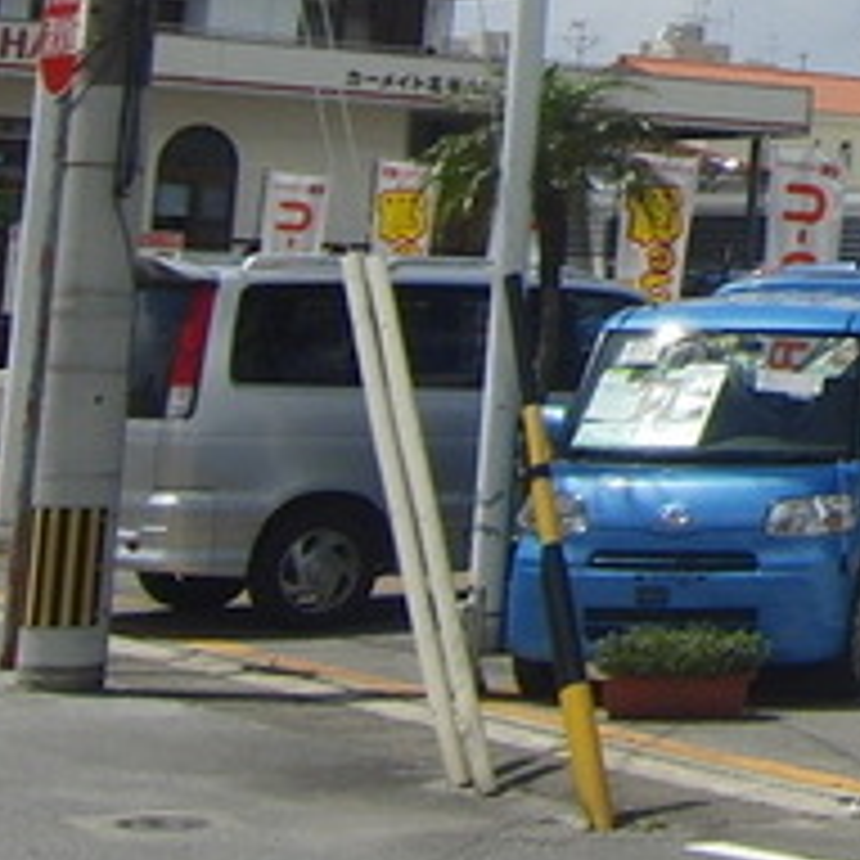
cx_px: 1607
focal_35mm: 114
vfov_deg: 14.7
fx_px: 3204
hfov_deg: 13.5
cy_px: -239
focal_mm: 4.3
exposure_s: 1/500
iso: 100
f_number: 7.5
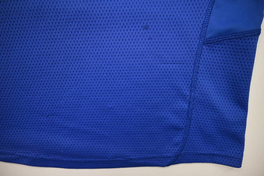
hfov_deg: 73.7
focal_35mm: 24
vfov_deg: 53.2
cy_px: 88
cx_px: 132
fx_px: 176
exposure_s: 1/125
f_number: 4.8
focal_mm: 24
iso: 200
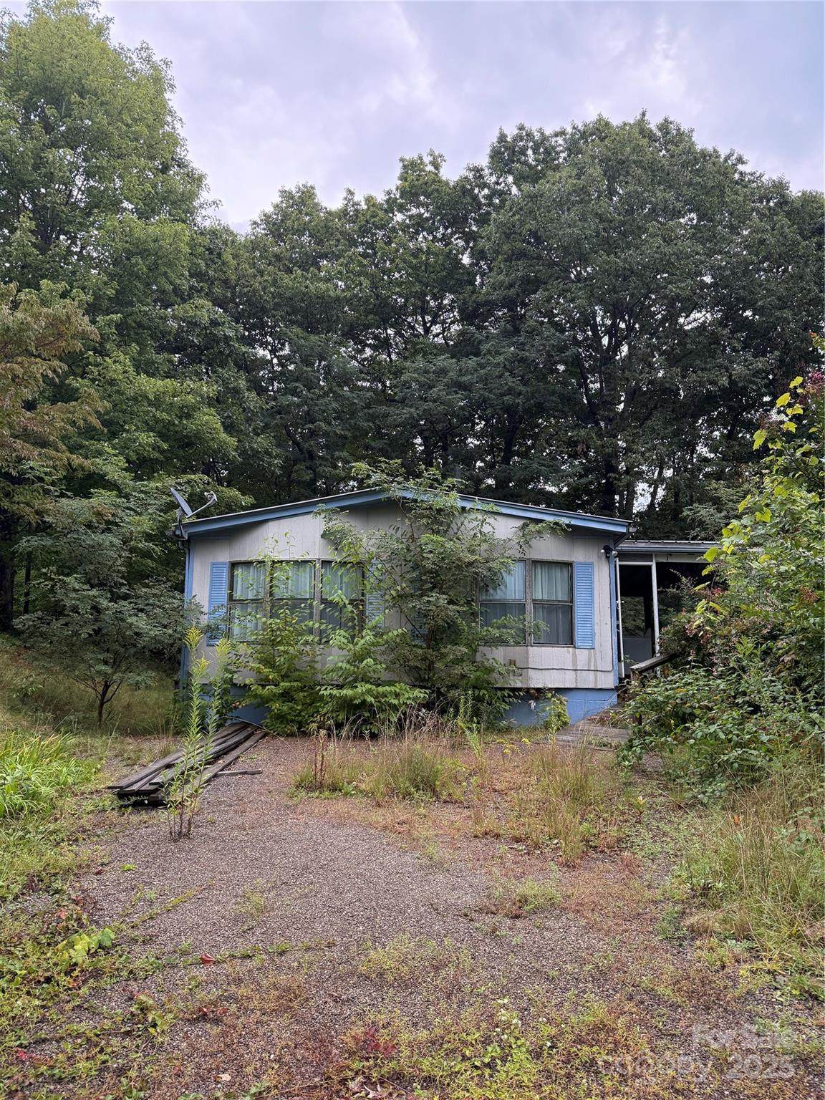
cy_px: 550
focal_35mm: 24
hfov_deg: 56.8
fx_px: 763
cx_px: 412
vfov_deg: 71.6
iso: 160
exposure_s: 1/240
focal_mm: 6.76
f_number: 1.78
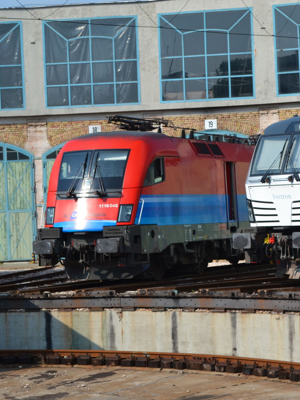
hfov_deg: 12.4
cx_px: 197
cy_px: 199
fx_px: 1383
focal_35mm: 120
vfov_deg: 16.5
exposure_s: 1/250
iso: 100
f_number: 8
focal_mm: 55
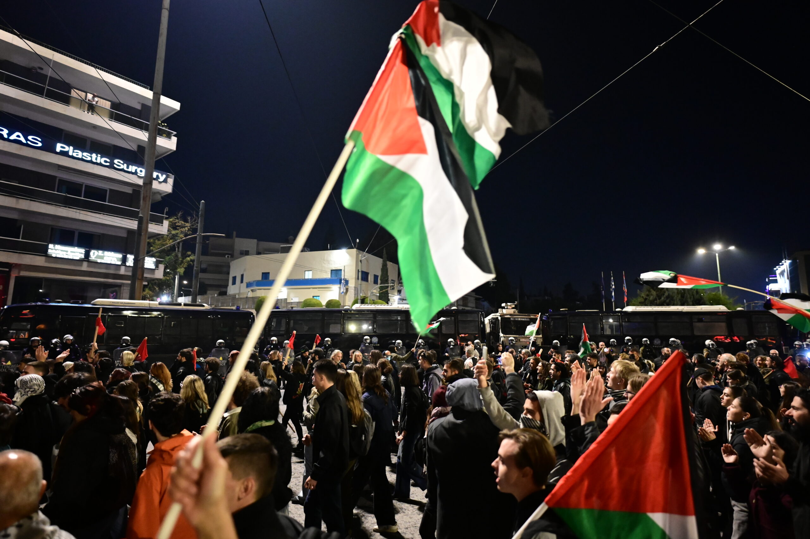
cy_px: 270
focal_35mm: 20
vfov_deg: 61.9
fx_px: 450
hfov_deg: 84.0
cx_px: 405
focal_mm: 20
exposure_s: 1/200
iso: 2500
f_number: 2
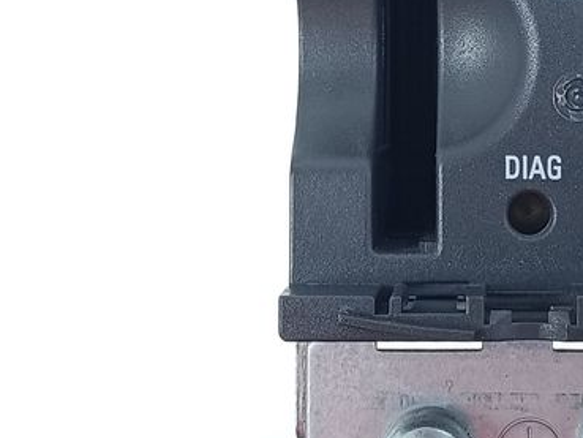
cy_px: 74
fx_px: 876
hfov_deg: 34.9
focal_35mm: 52
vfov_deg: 27.4
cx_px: 512
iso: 223
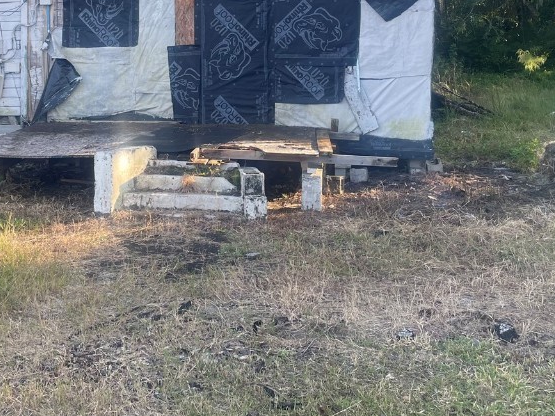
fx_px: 769
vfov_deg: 29.3
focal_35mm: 48
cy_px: 63
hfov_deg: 39.3
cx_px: 195
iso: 32
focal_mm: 4.2
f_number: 1.6
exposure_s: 1/284
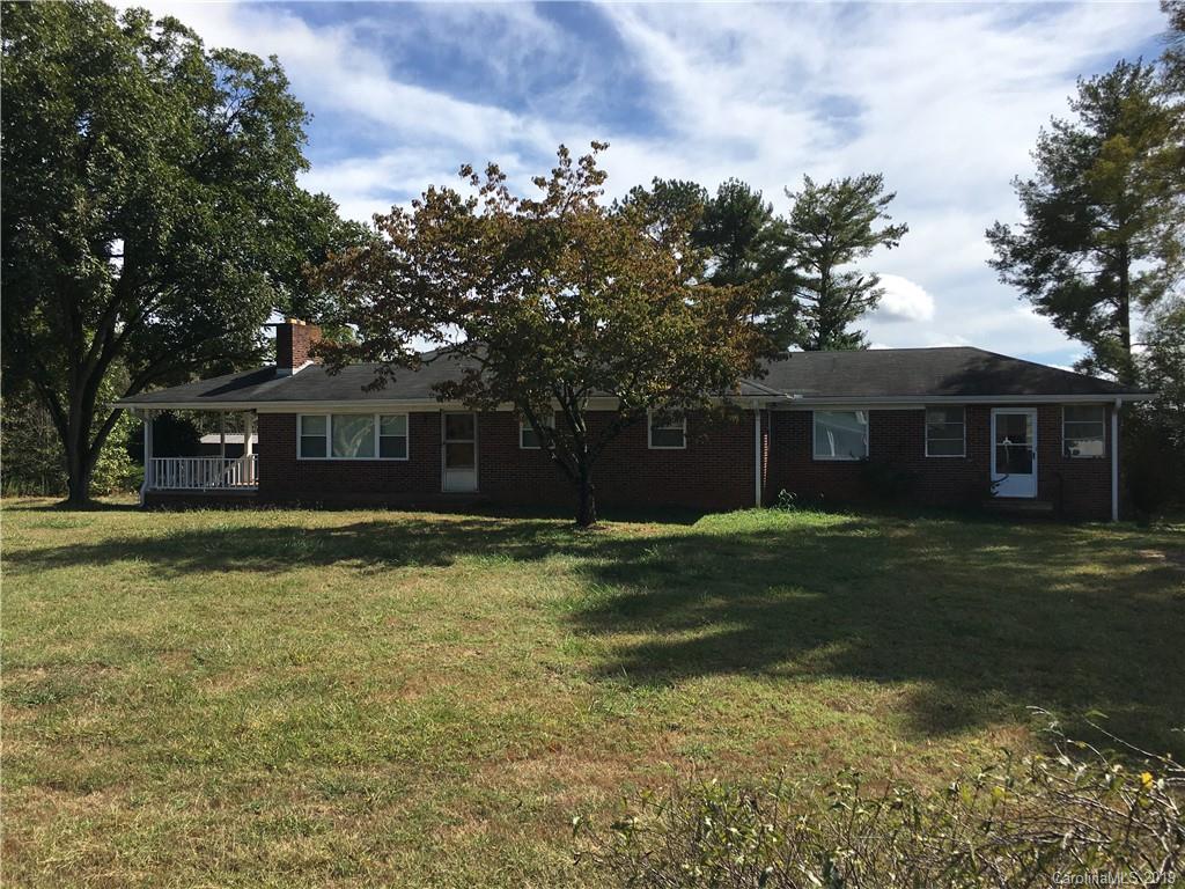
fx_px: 993
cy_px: 444
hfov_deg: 61.7
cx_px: 592
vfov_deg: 48.2
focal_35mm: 29
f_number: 2.2
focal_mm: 4.15
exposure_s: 1/1972
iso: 25
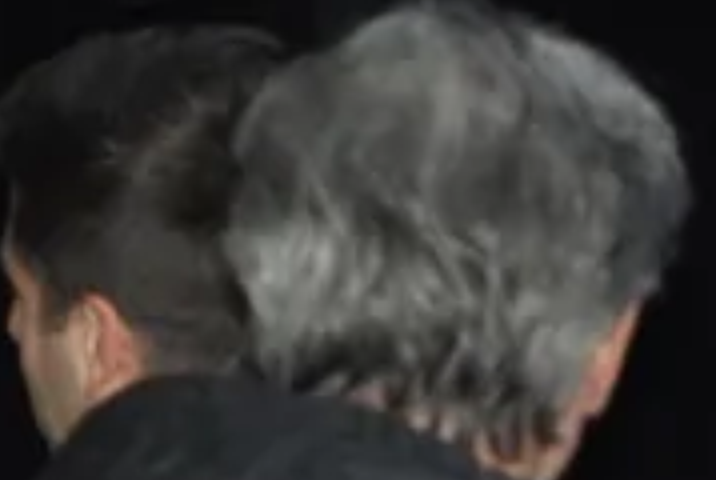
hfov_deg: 3.1
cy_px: 722
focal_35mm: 666
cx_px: -748
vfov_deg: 2.1
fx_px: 13268
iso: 3200
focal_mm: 105
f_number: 4
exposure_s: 1/250
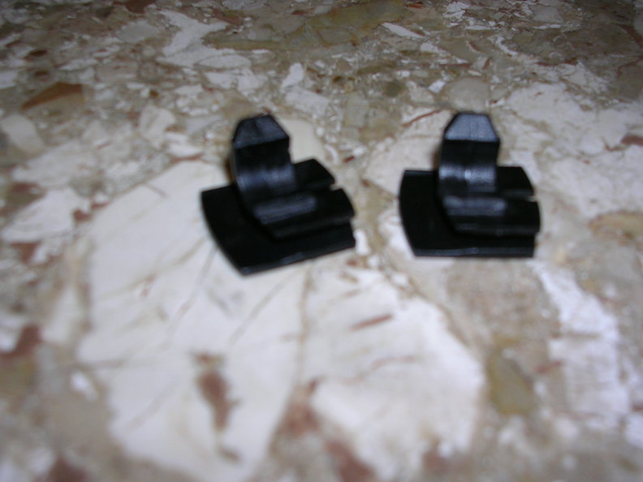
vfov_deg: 33.6
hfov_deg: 43.9
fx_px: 799
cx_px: 322
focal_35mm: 43
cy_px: 241
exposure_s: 1/60.1
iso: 50
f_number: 3
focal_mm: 6.6
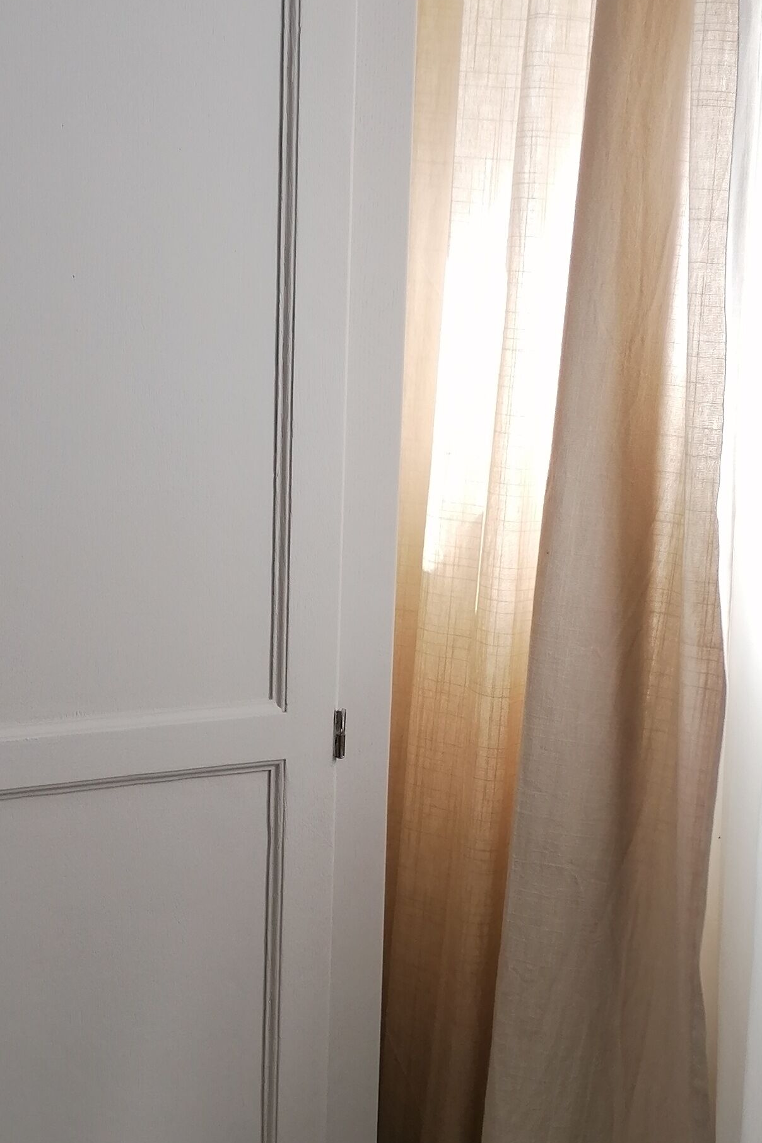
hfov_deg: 21.9
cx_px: 371
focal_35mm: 62
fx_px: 1968
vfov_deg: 32.3
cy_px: 697
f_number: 1.8
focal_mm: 4.75
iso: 64
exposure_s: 1/60
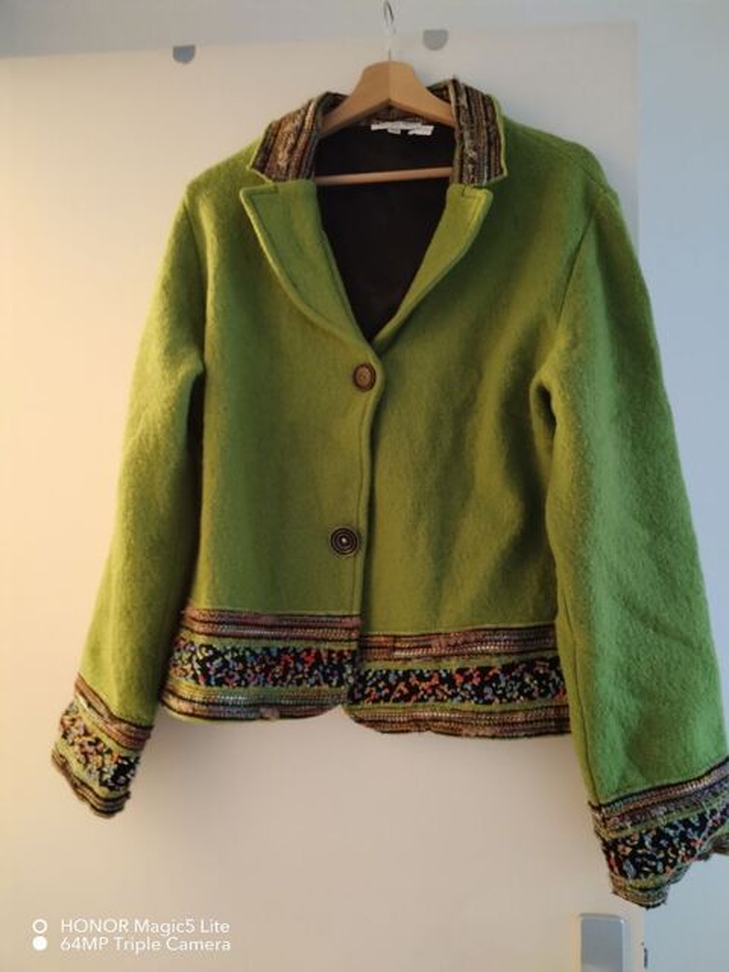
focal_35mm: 26
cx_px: 364
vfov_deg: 67.3
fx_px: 730
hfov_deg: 53.1
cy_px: 486
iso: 2668
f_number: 1.8
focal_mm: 4.75
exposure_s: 1/16.7
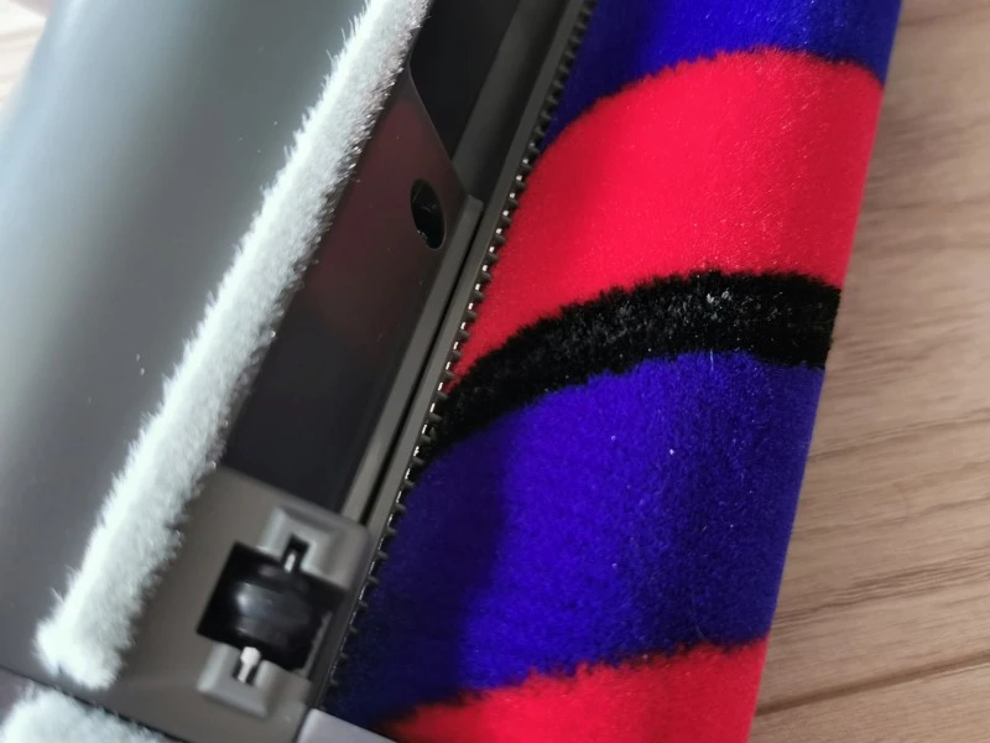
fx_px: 1173
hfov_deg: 45.8
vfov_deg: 35.1
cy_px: 372
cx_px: 495
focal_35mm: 41
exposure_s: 1/50
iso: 160
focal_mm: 5.56
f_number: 1.6
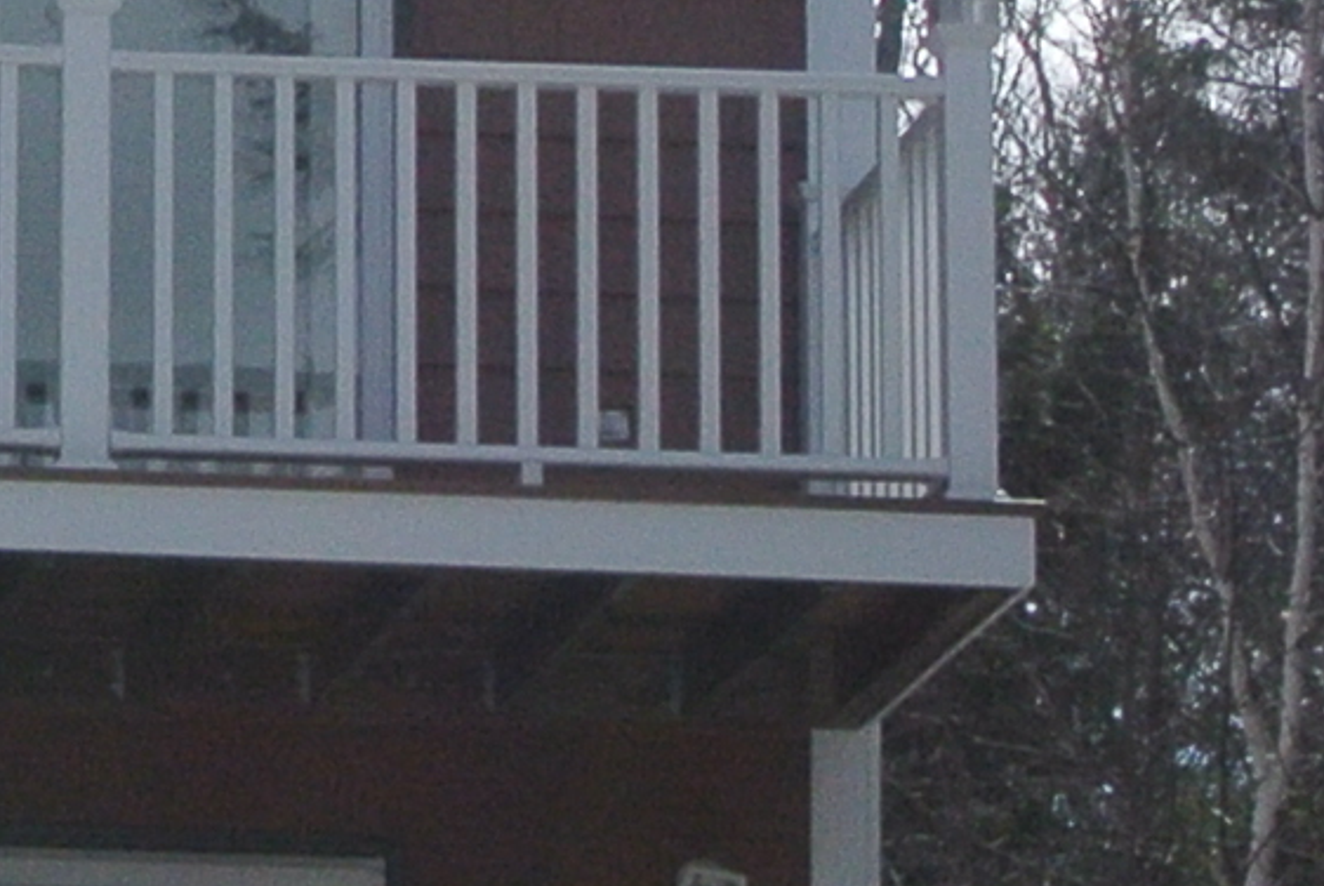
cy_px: 919
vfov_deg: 4.5
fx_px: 11155
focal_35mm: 303
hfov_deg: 6.6
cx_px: -1343
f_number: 9
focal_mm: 16.3
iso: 400
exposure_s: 1/1250
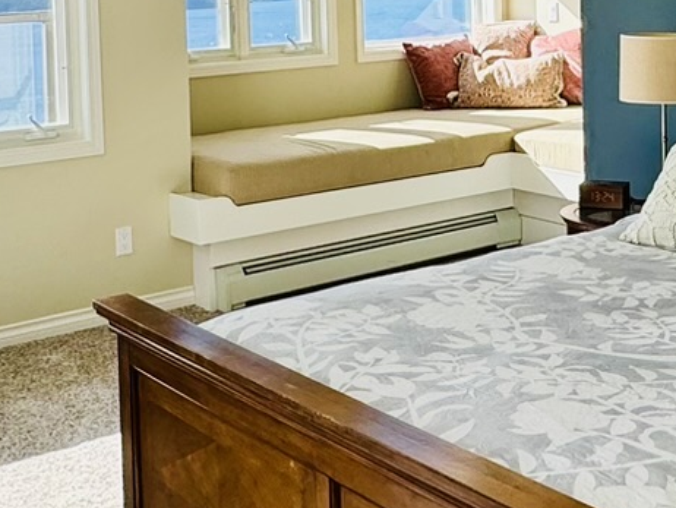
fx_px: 1211
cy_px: 3
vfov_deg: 22.8
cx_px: 487
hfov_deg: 30.8
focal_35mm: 62
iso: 40
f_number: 2.2
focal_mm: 2.22
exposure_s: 1/314
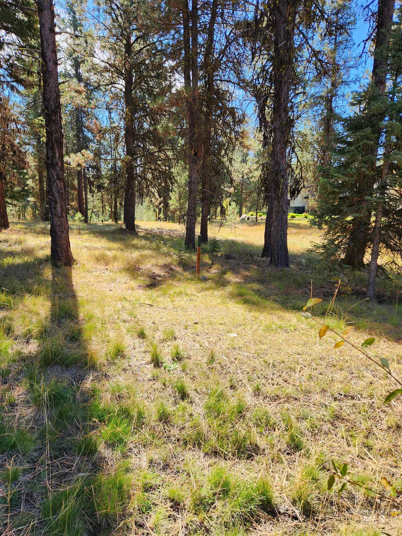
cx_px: 201
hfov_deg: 58.9
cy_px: 268
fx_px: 356
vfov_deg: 73.9
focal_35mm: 23
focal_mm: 5.4
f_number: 1.8
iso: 20
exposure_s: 1/395
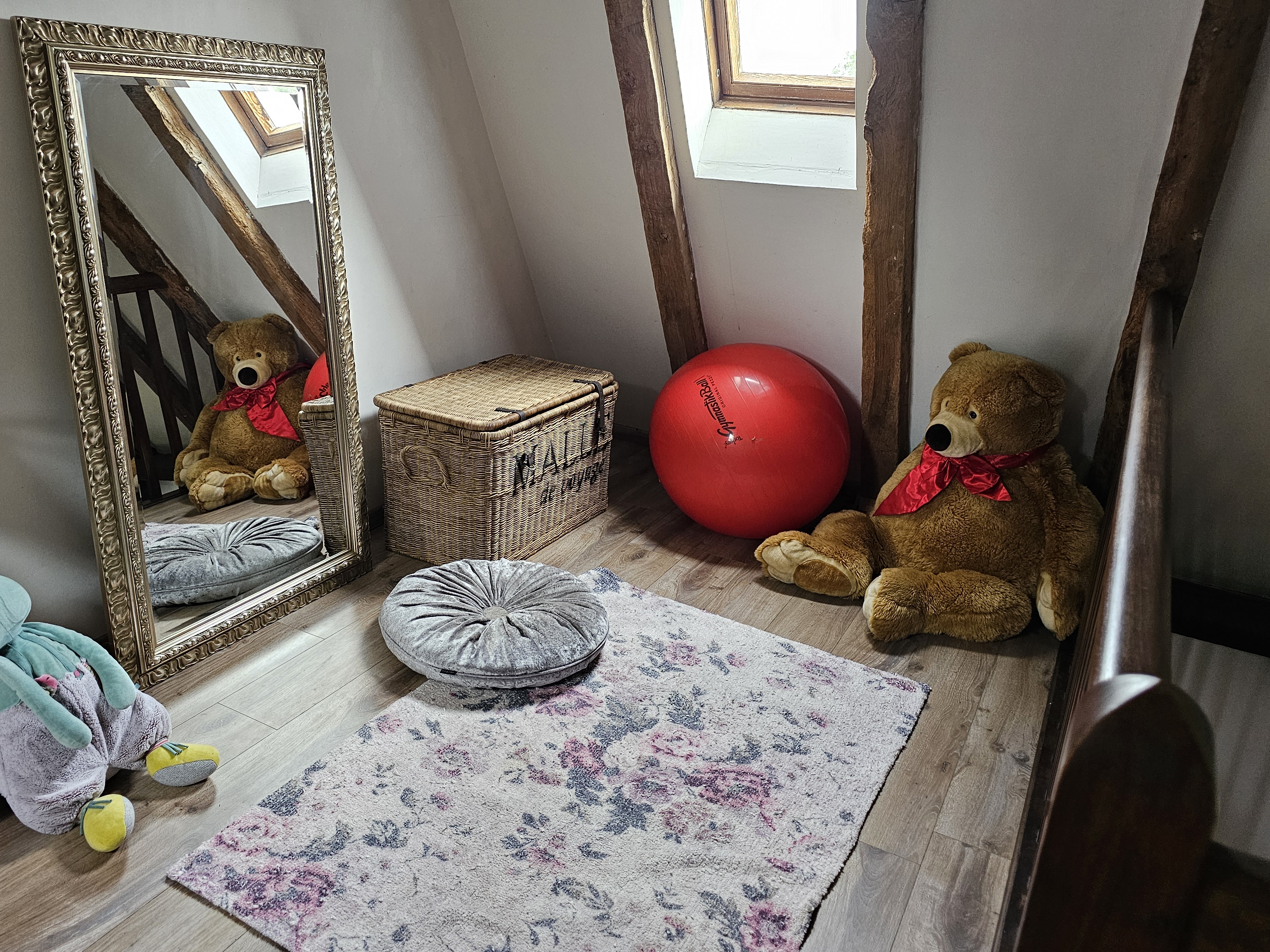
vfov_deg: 49.6
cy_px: 419
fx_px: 1027
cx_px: 533
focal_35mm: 28
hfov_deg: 63.1
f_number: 1.7
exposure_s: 1/100
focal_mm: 6.3
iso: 400
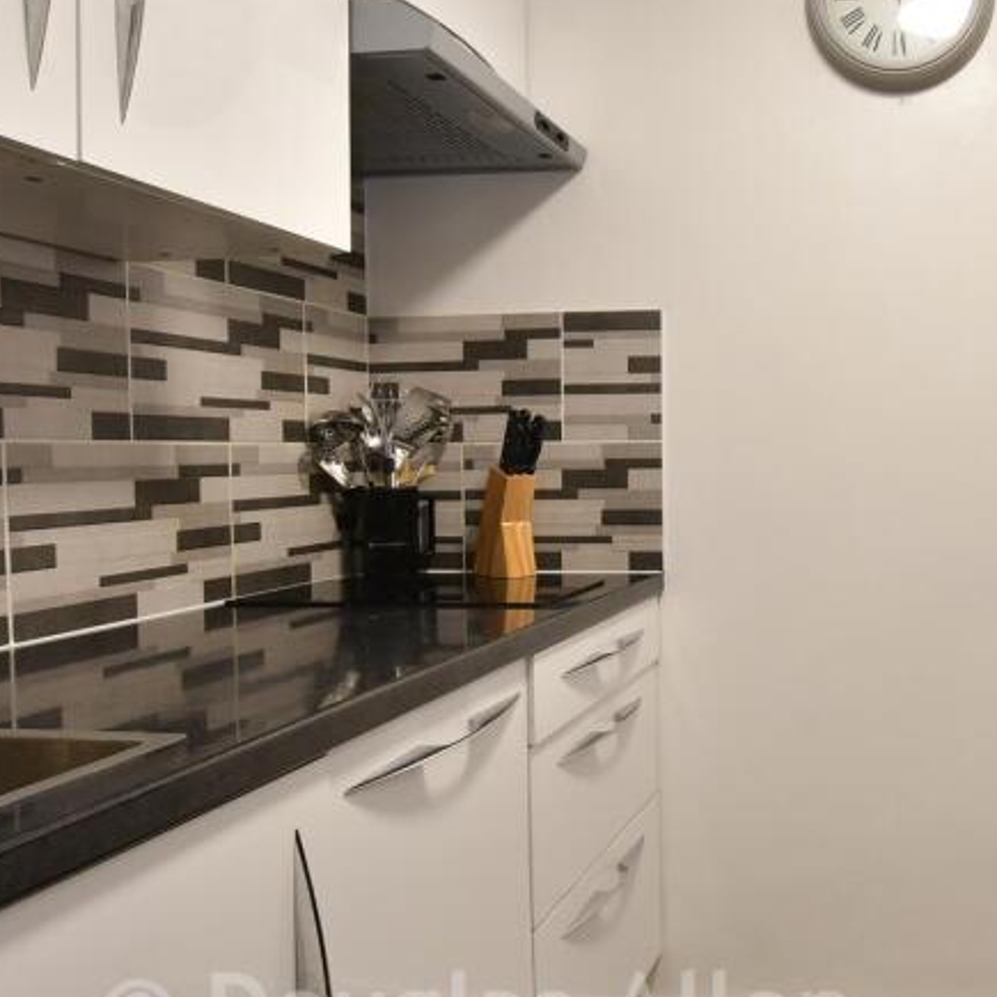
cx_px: 864
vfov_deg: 54.0
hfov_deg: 49.2
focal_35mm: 30
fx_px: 978
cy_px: 476
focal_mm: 10
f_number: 8
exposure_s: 1/13
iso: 250
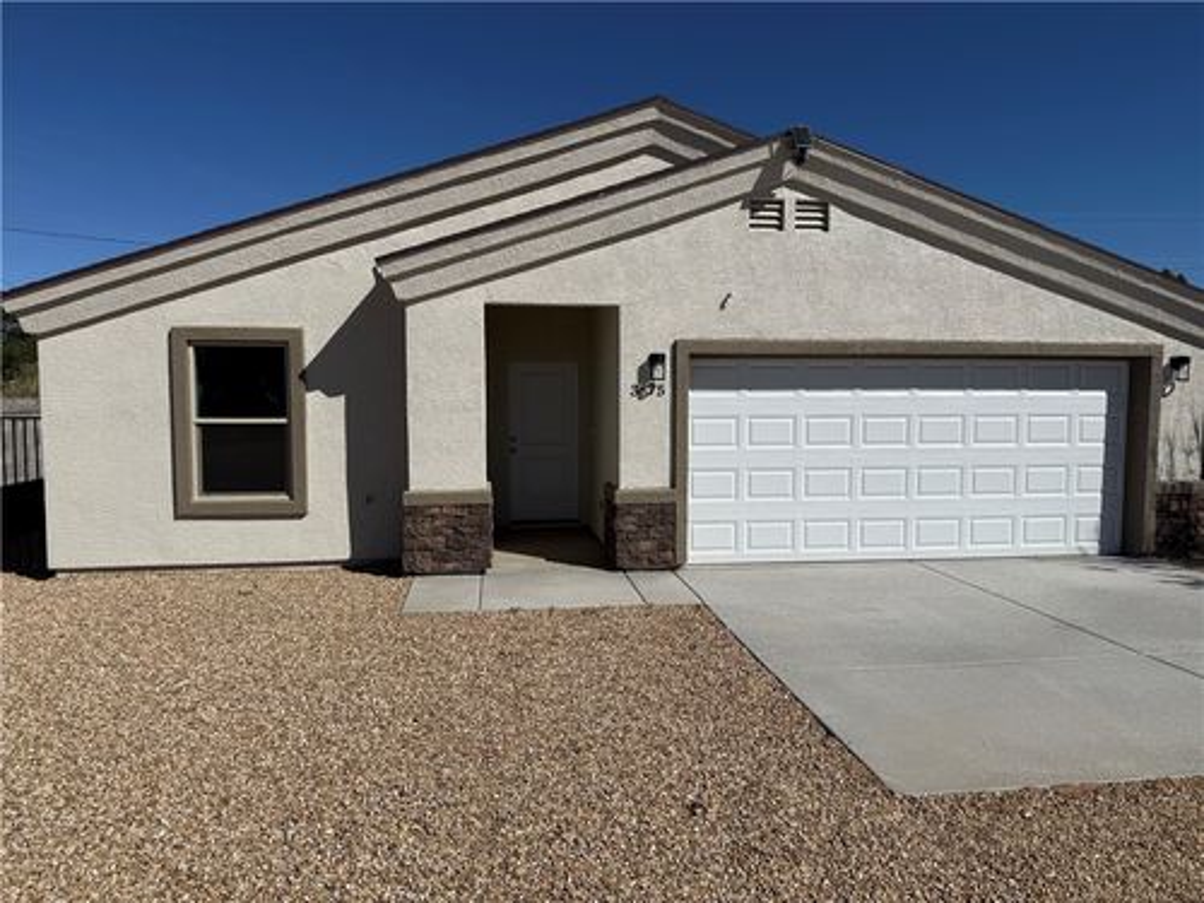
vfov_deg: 56.8
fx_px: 835
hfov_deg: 71.6
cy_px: 452
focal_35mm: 24
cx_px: 602
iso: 80
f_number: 1.78
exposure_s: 1/14286
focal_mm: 6.76
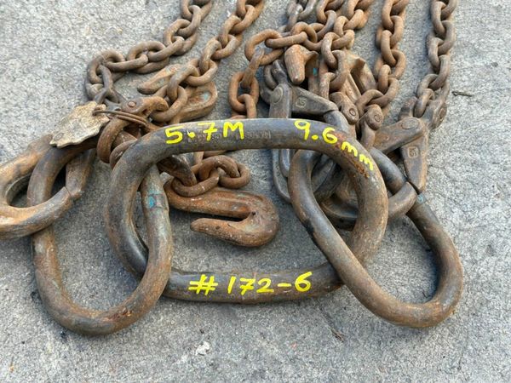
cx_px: 256
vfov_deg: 30.3
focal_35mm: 48
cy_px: 192
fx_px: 709
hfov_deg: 39.7
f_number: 1.78
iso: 64
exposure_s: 1/411
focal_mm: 6.86
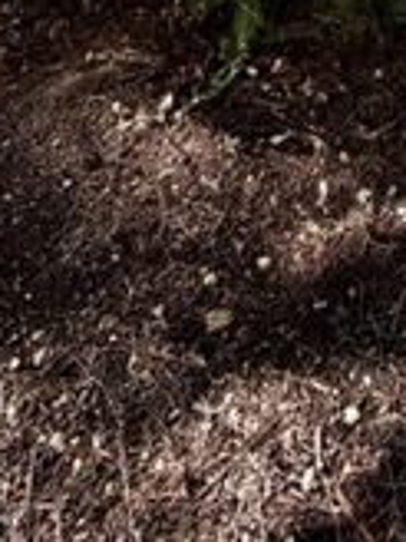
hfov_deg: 23.6
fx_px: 891
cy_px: -521
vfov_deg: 19.7
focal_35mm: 57
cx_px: 479
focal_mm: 2.22
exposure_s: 1/770
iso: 32
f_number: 2.2
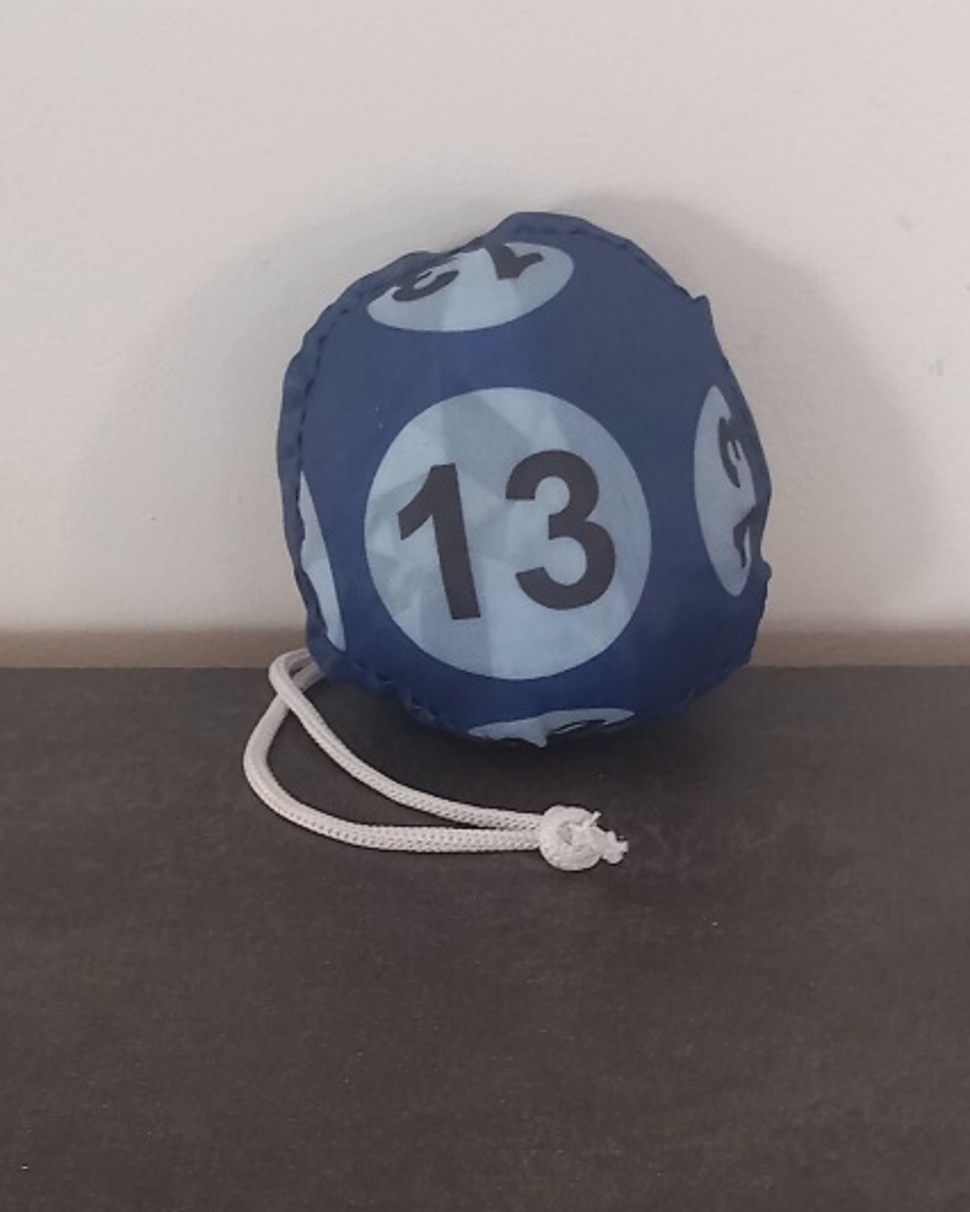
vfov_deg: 42.8
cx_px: 532
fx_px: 1542
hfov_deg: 34.9
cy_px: 529
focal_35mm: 43
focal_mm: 4
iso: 200
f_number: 1.8
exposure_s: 1/33
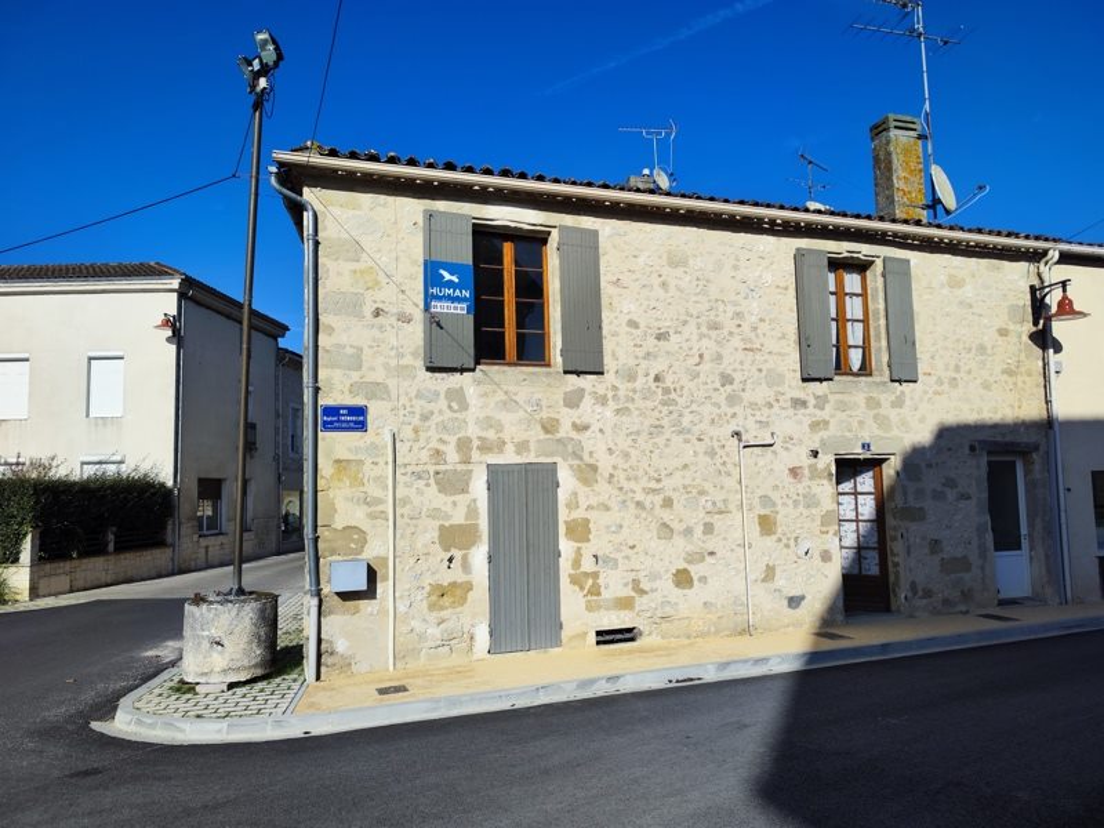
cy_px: 414
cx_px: 552
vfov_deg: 58.9
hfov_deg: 73.9
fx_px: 734
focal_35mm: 23
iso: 50
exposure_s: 1/1486
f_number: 1.69
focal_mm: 7.01
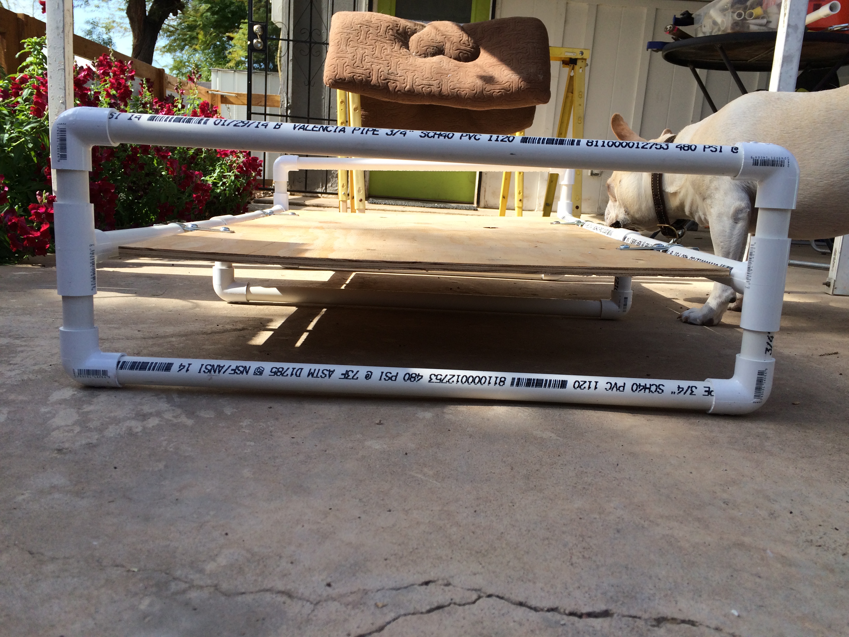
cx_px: 424
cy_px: 318
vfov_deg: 48.2
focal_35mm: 29
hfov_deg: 61.7
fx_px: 711
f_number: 2.2
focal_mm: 4.15
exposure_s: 1/912
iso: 32
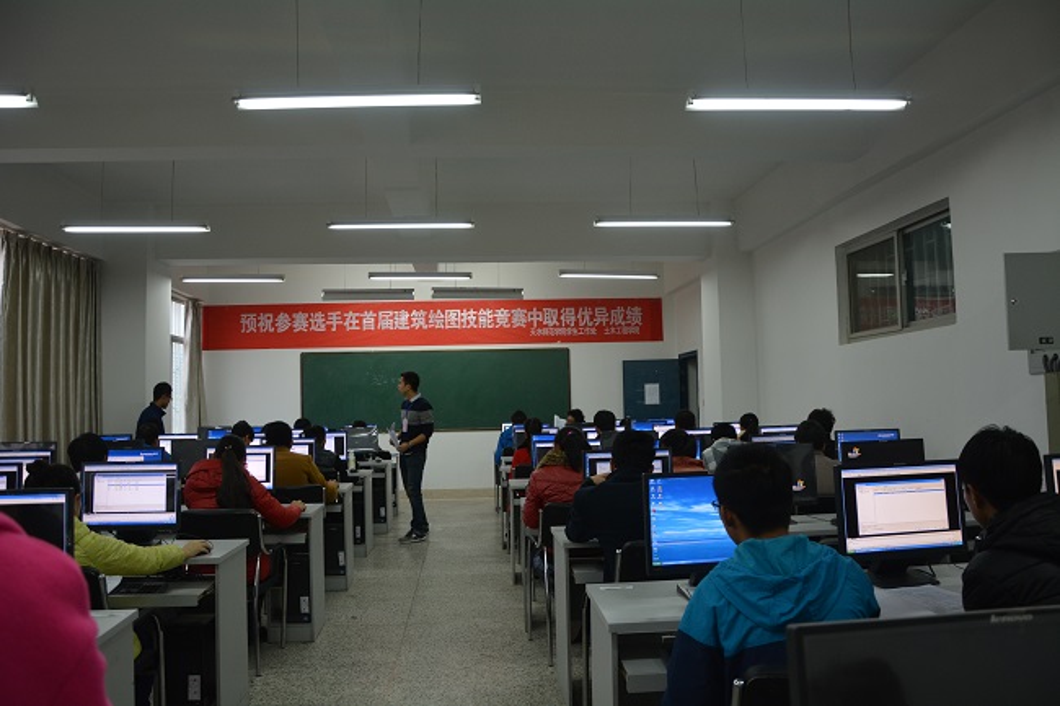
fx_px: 795
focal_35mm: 27
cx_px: 530
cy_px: 353
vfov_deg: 47.9
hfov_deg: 67.4
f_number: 4
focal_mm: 18
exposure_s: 1/60
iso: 450
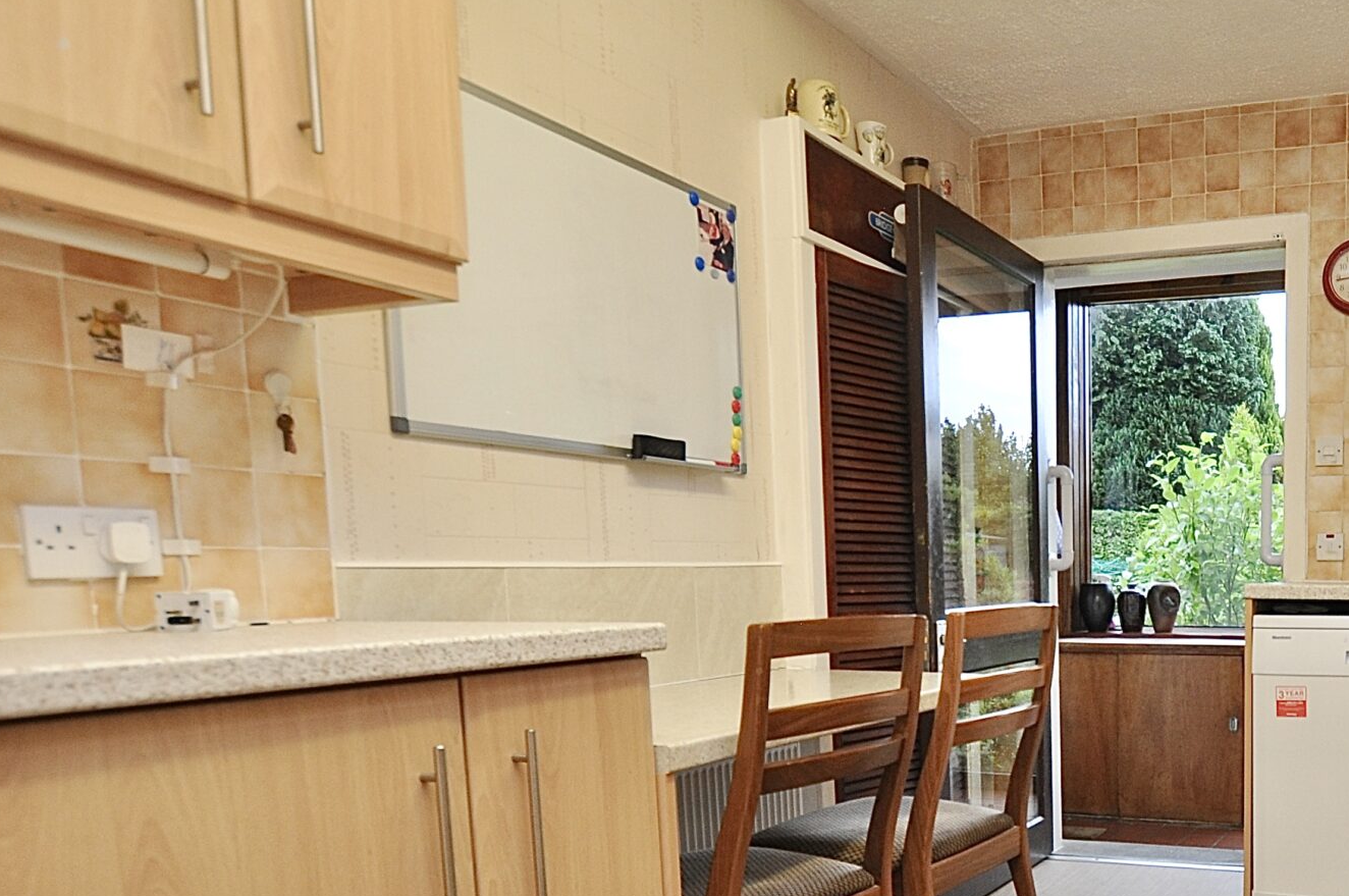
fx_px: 1085
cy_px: 676
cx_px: 1181
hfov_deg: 56.2
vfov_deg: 43.4
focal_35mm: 29
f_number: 4.5
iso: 400
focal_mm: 10
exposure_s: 1/80
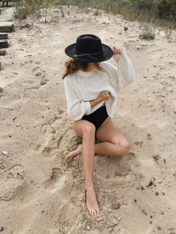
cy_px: 117
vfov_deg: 67.3
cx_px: 88
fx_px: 176
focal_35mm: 26
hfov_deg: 53.1
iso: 32
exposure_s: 1/1565
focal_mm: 4.25
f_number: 1.8
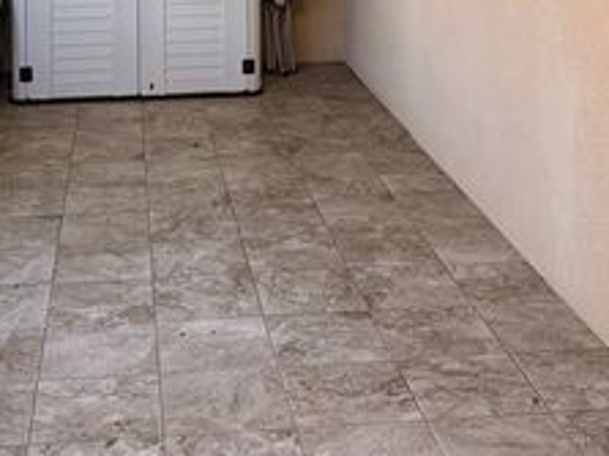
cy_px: -113
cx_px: 240
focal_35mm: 64
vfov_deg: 21.1
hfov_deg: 30.2
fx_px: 1125
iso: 100
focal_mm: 6.76
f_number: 1.78
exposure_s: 1/278
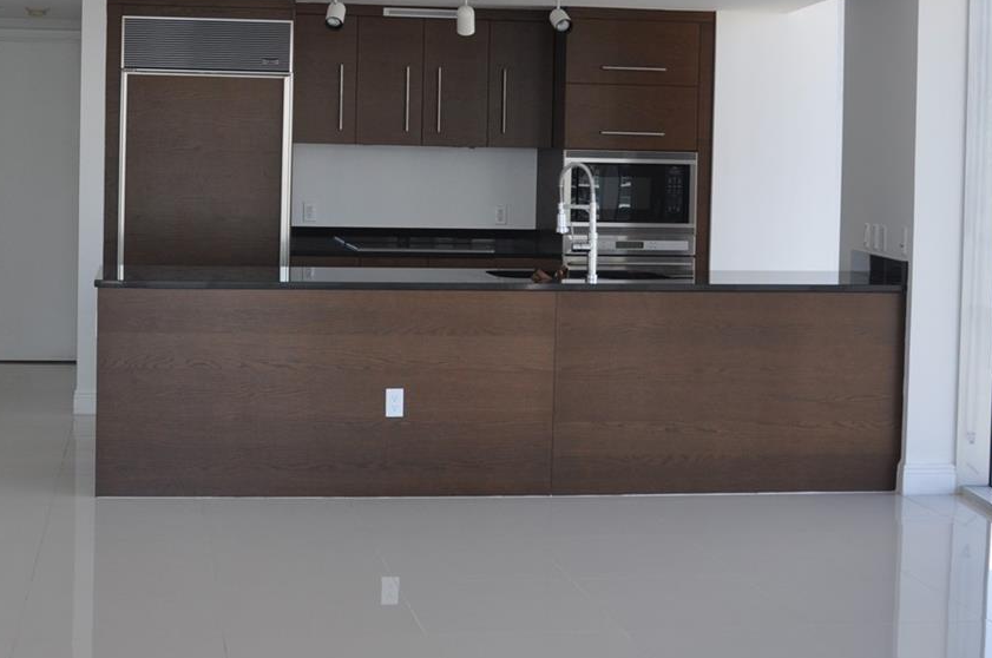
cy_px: 179
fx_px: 1649
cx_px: 344
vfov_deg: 22.4
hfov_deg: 33.2
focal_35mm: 60
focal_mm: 21
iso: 280
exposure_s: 1/125
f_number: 5.6
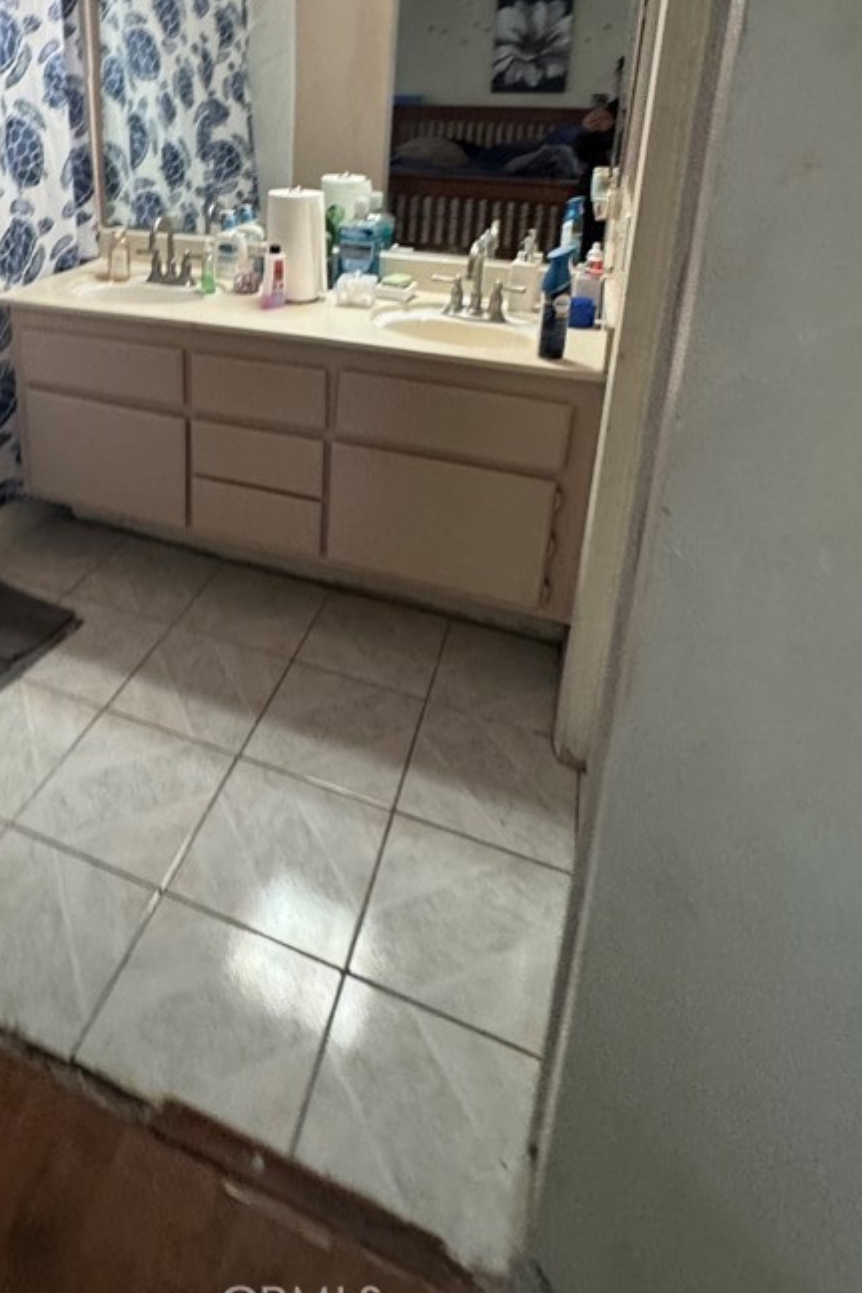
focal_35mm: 23
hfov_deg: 53.2
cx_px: 243
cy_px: 311
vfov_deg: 70.6
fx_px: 826
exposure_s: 1/60
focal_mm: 2.22
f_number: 2.2
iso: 500
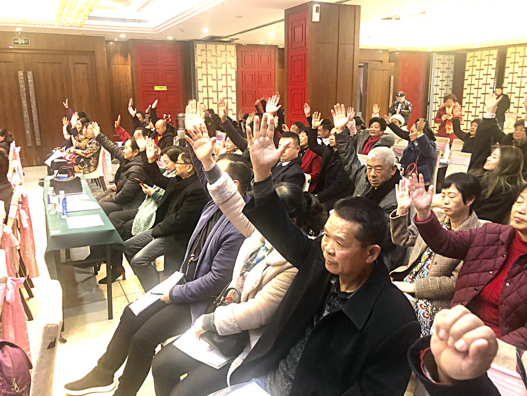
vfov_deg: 49.7
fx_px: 426
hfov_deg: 63.4
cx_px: 264
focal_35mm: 28
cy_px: 198
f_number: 1.8
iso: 100
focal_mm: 3.99
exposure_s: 1/17
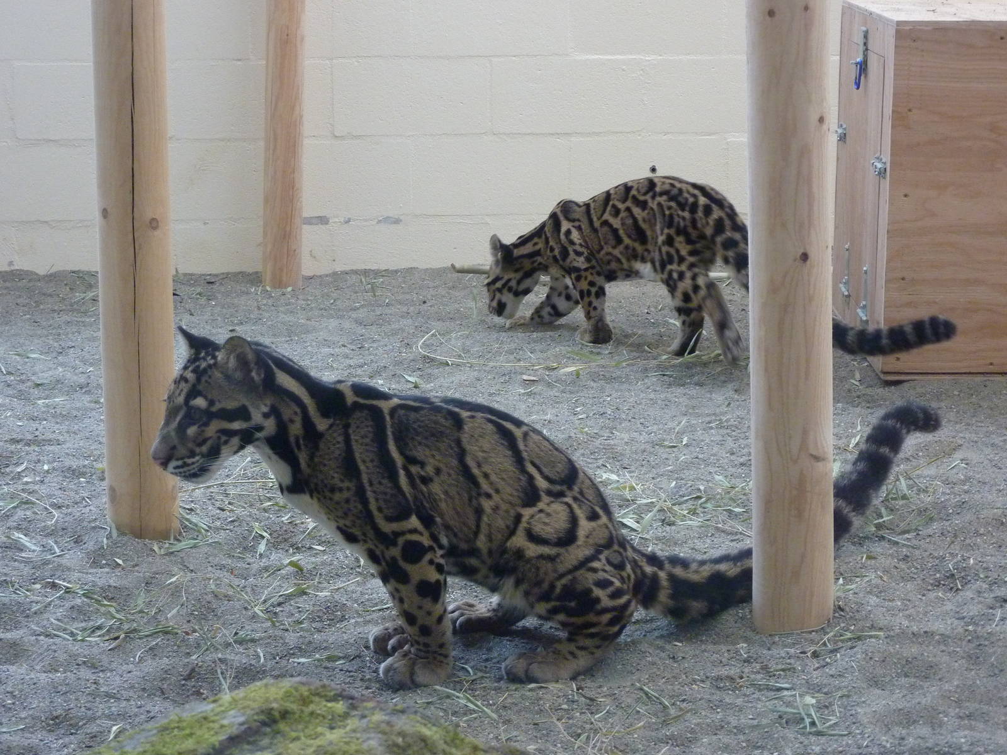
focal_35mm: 67
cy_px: 378
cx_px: 504
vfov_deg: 21.9
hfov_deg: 29.0
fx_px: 1949
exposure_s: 1/80
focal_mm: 11
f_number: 4.1
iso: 400
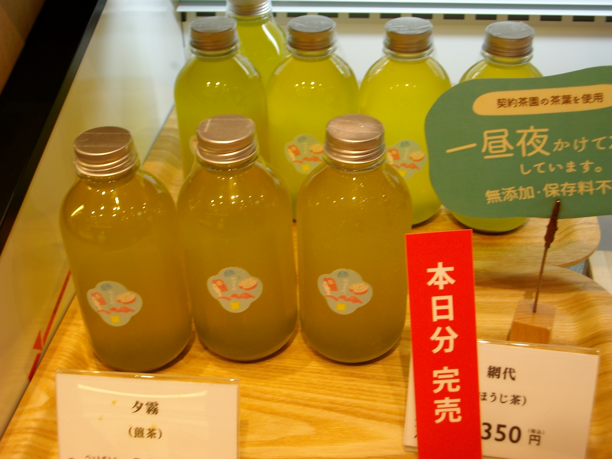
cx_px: 306
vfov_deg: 29.1
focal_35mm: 50
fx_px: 884
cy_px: 230
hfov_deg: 38.2
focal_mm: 8.8
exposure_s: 1/67
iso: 80
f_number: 3.6
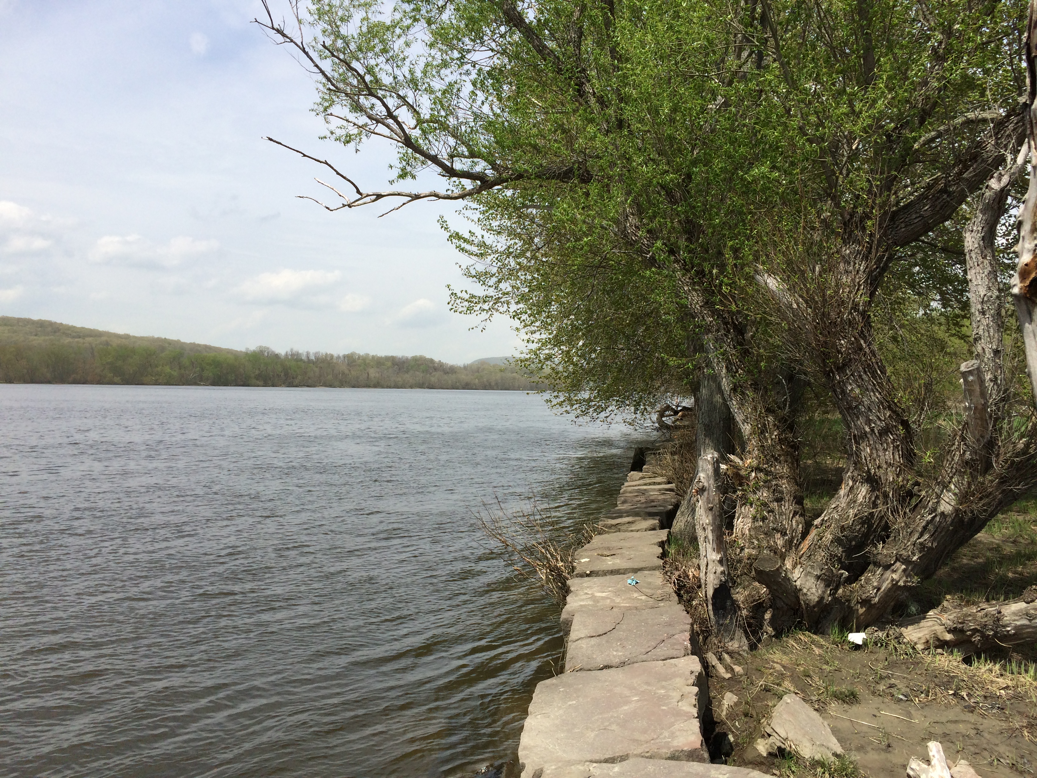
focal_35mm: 30
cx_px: 518
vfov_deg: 46.8
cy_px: 389
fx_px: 899
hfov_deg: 60.0
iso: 32
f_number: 2.2
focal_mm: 4.12
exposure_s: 1/3165
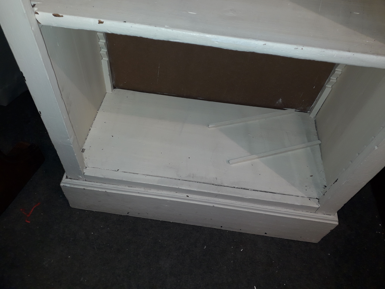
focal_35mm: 27
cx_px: 192
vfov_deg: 51.4
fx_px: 300
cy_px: 144
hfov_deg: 65.3
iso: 50
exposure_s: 1/50
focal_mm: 3.6
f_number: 1.9
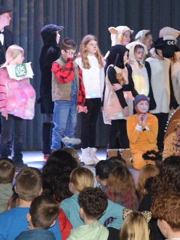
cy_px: 74
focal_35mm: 232
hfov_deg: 6.4
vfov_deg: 8.5
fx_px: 1609
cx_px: 140
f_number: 4
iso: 1800
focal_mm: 70
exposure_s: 1/60
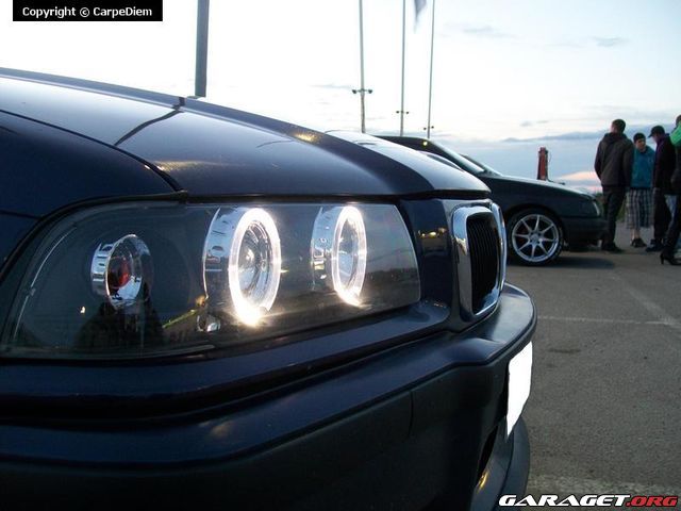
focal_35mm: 36
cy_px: 256
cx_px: 340
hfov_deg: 51.4
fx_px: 708
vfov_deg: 39.7
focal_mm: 6
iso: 64
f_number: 2.7
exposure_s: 1/3
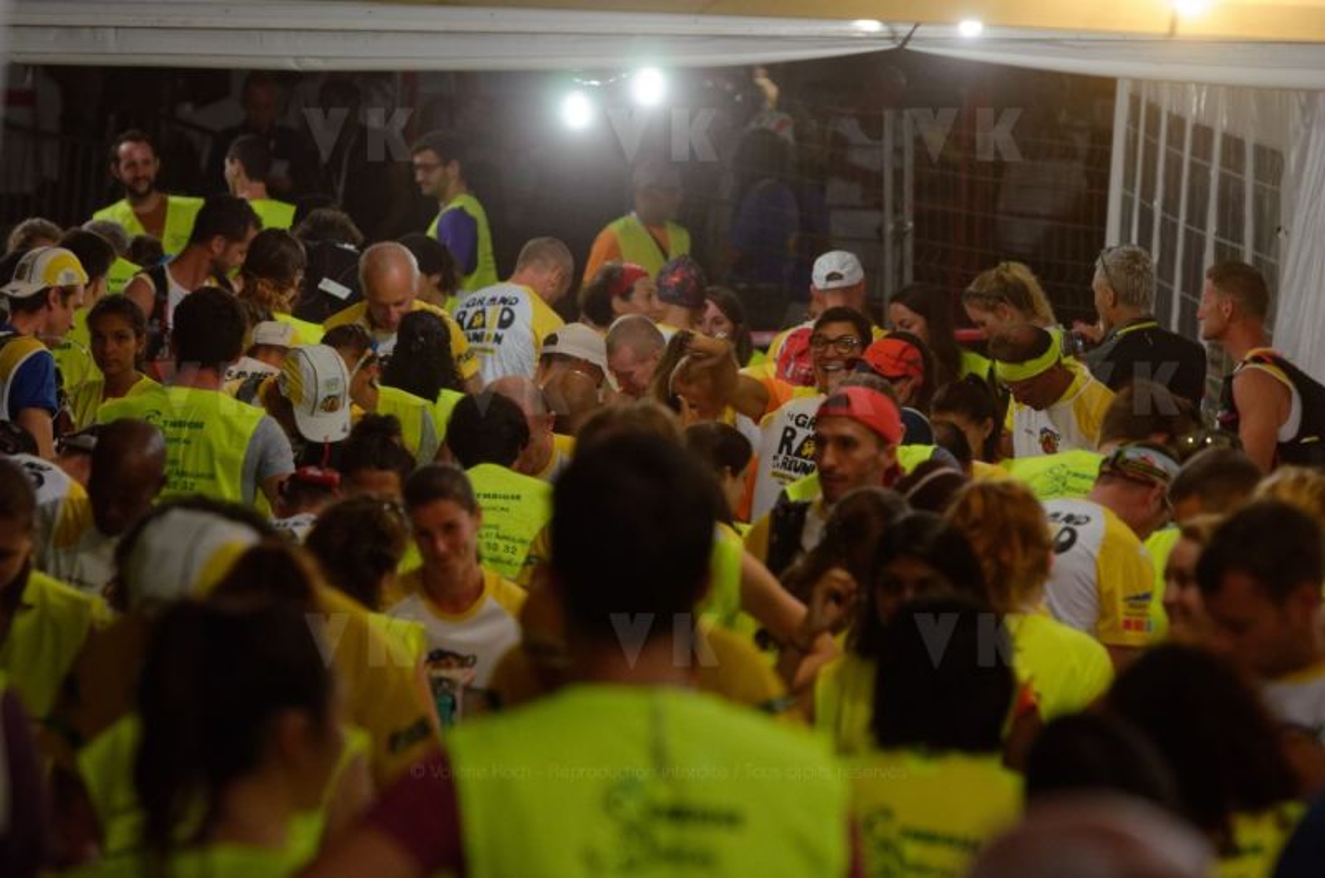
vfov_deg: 5.2
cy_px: 439
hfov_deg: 7.9
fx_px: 9642
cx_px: 662
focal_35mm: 262
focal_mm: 175
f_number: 4.5
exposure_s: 1/60
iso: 800
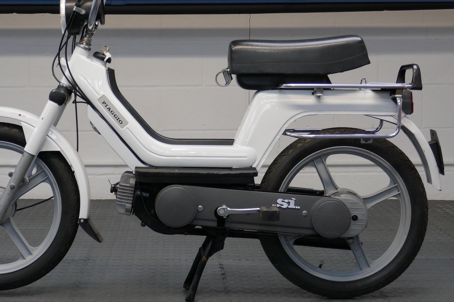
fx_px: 769
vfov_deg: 22.2
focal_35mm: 61
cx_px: 172
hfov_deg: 32.7
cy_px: 120
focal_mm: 15.3
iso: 500
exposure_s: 1/80
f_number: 3.8
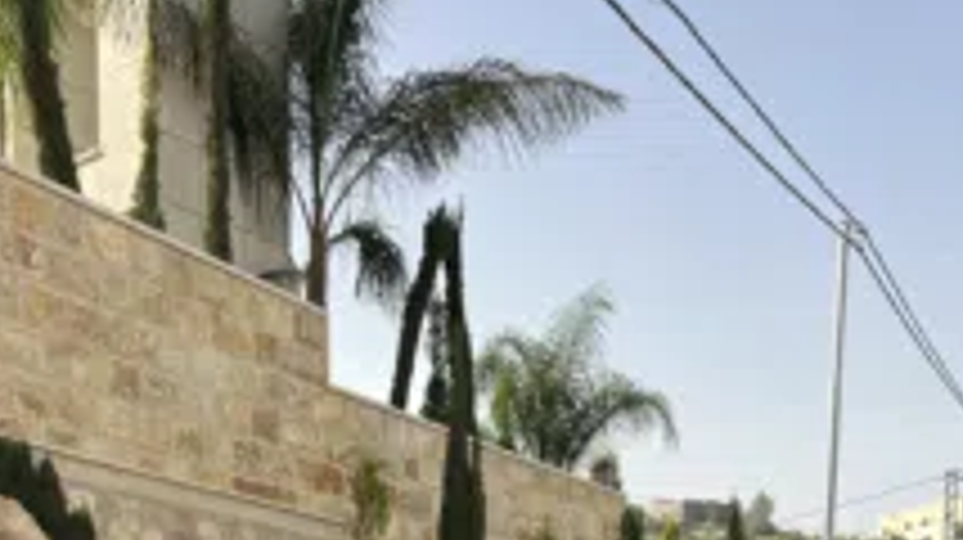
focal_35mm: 53
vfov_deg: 19.2
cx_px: 369
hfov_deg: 39.0
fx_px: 1352
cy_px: 855
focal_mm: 5.7
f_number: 1.5
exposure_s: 1/2571
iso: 50
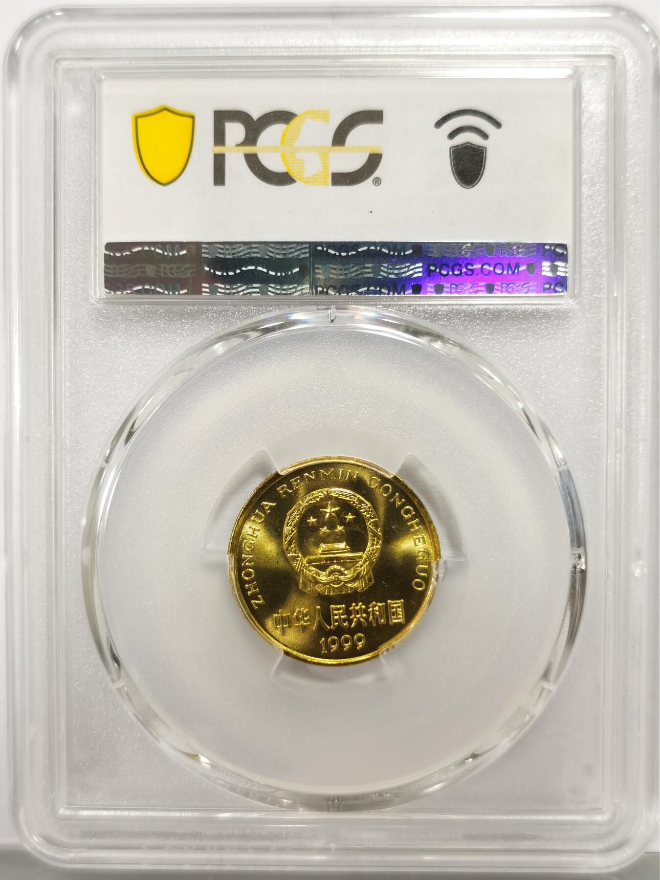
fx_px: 1373
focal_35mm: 54
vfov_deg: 35.5
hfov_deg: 27.0
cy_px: 440
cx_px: 330
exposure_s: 1/100
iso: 125
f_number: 16
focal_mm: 5.56
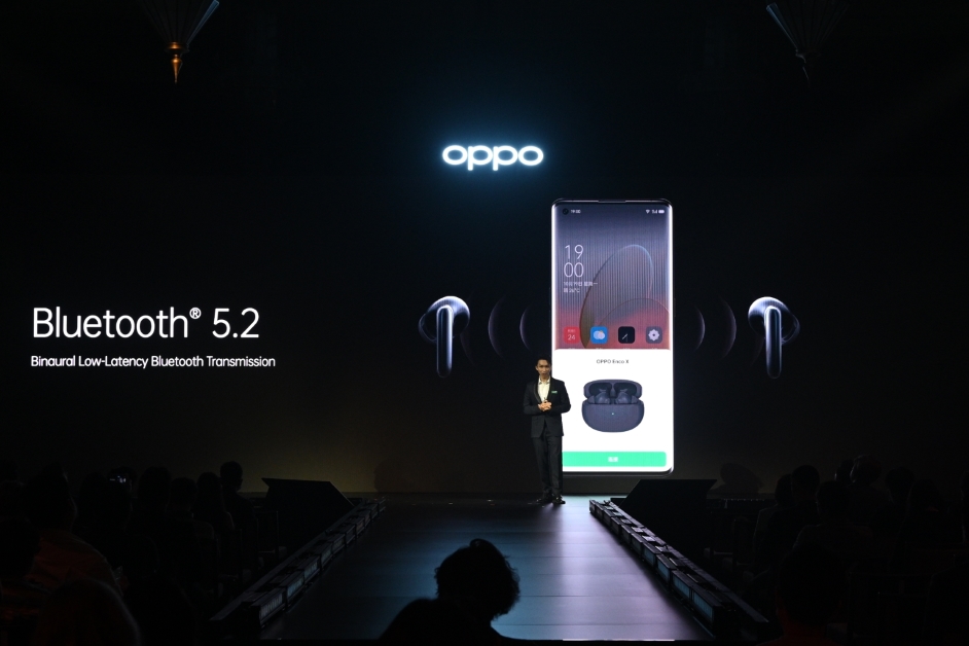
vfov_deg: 22.6
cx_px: 484
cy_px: 323
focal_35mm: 60
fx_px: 1615
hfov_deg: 33.4
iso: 1600
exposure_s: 1/100
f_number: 5
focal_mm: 40
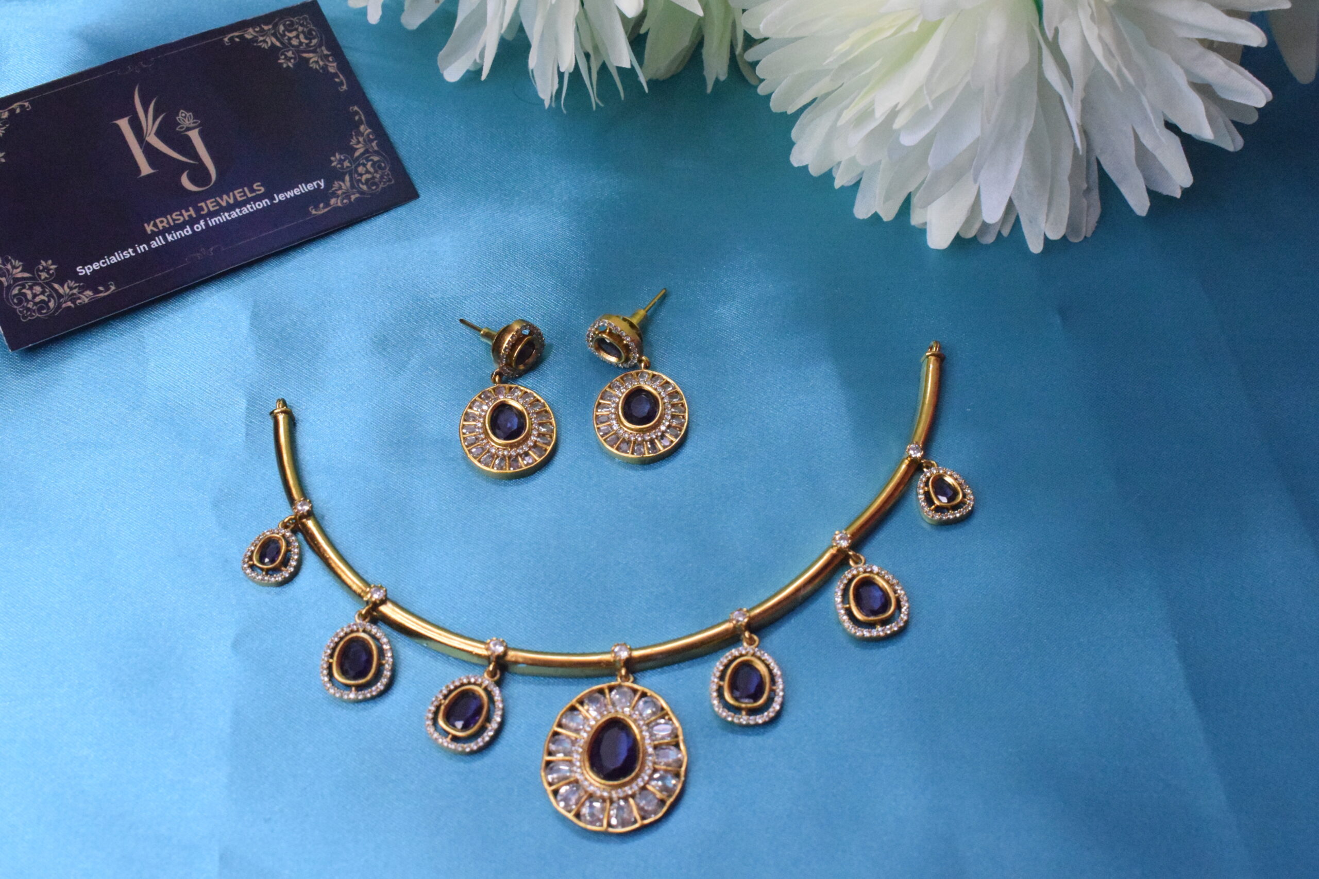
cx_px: 660
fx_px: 1869
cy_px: 440
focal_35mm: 51
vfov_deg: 26.5
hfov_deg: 38.9
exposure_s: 1/60
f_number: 11
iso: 8000
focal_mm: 34
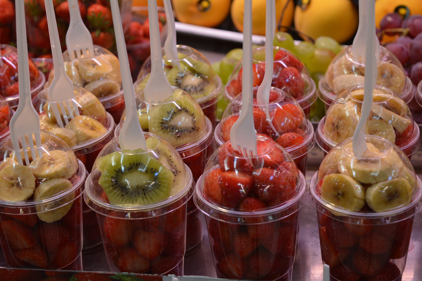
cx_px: 211
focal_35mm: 82
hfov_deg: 24.6
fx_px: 967
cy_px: 140
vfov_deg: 16.6
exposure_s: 1/100
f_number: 5.6
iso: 400
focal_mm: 55
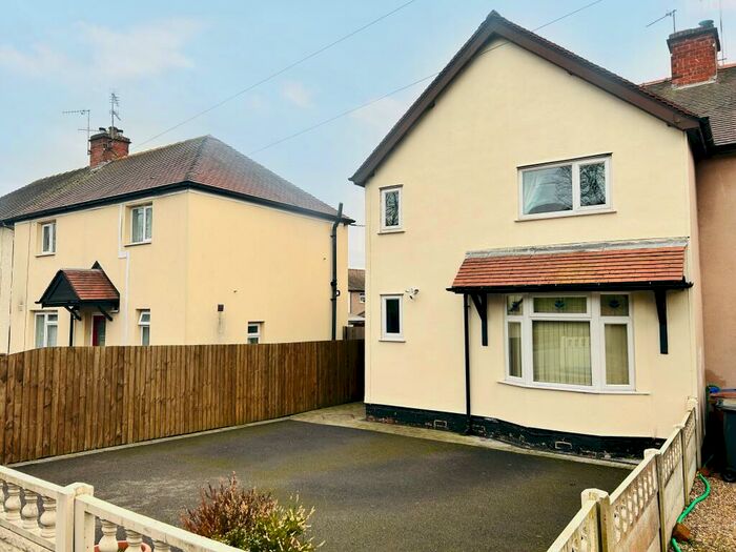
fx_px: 553
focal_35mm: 26
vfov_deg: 53.1
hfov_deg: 67.3
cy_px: 276
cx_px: 368
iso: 50
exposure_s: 1/376
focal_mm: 5.7
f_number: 1.5
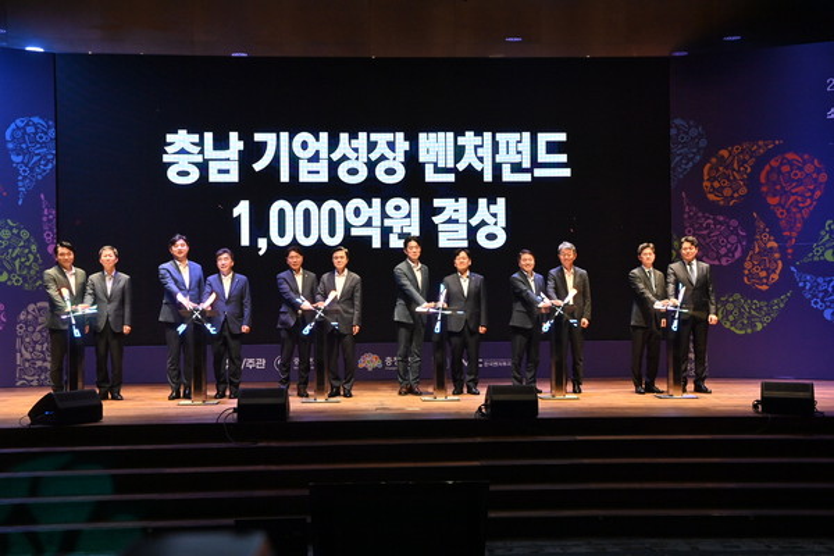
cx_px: 417
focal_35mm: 46
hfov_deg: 42.7
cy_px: 278
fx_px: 1066
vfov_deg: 29.2
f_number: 9
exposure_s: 1/320
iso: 2500
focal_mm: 46
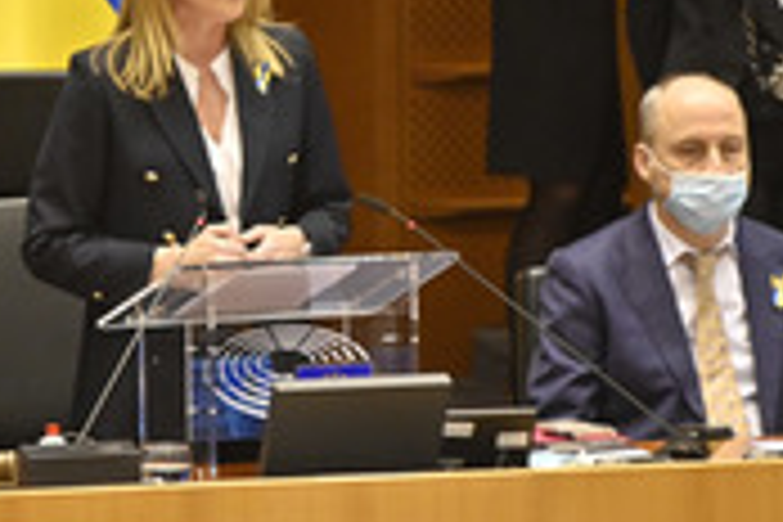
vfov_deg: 1.4
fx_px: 20835
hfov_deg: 2.2
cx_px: 295
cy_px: 117
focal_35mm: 958
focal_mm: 370
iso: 2500
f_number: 6.3
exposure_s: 1/200
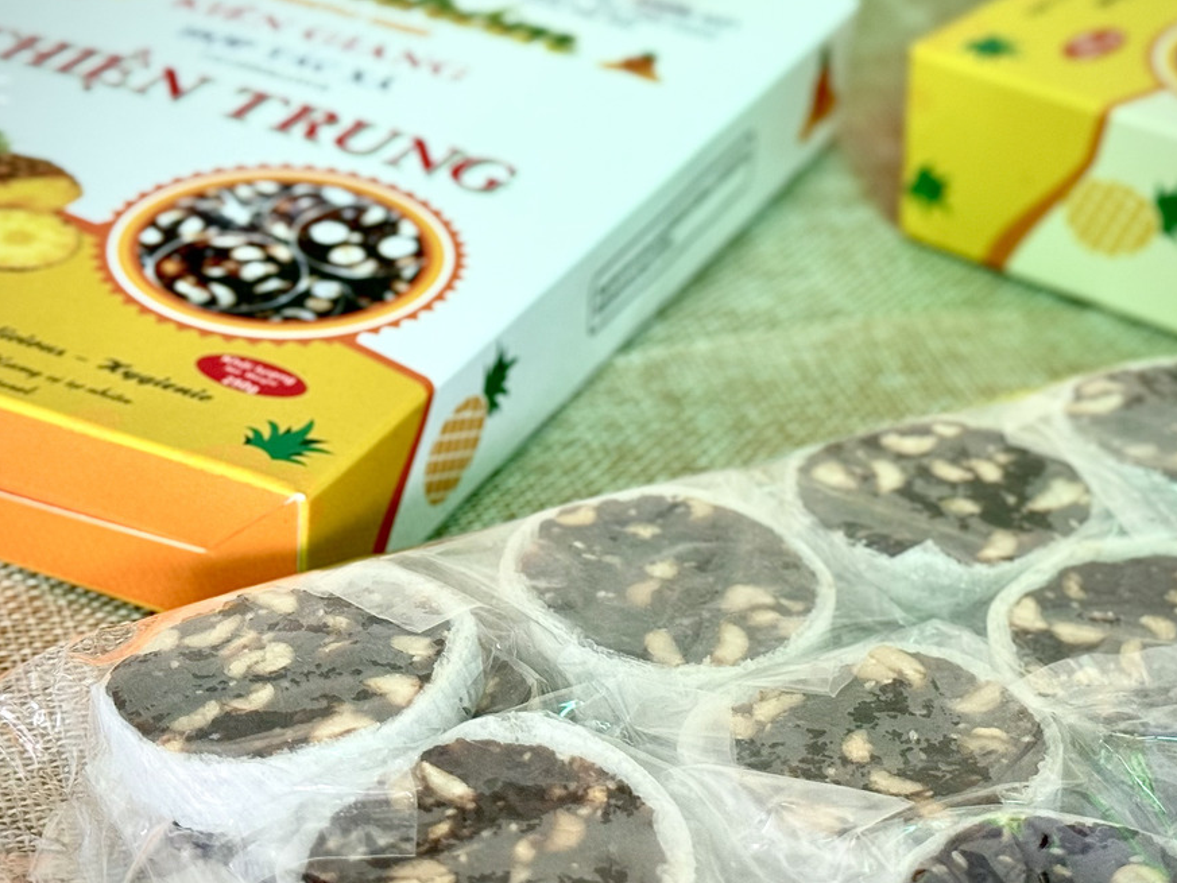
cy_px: 493
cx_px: 616
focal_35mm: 55
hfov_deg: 34.9
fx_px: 1870
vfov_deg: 26.5
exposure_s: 1/60
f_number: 1.78
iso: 125
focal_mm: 6.76
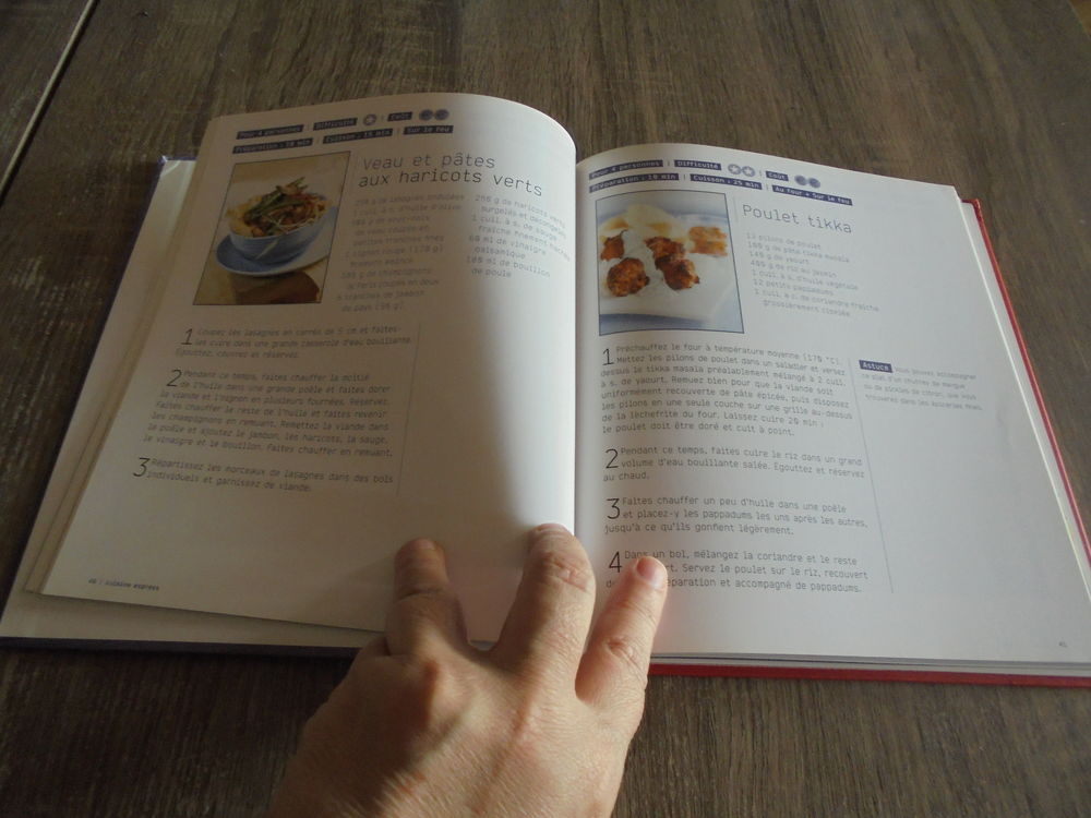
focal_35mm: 26
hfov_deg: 67.3
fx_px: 819
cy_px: 409
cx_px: 546
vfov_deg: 53.1
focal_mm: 4.6
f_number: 3.5
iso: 250
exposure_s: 1/30
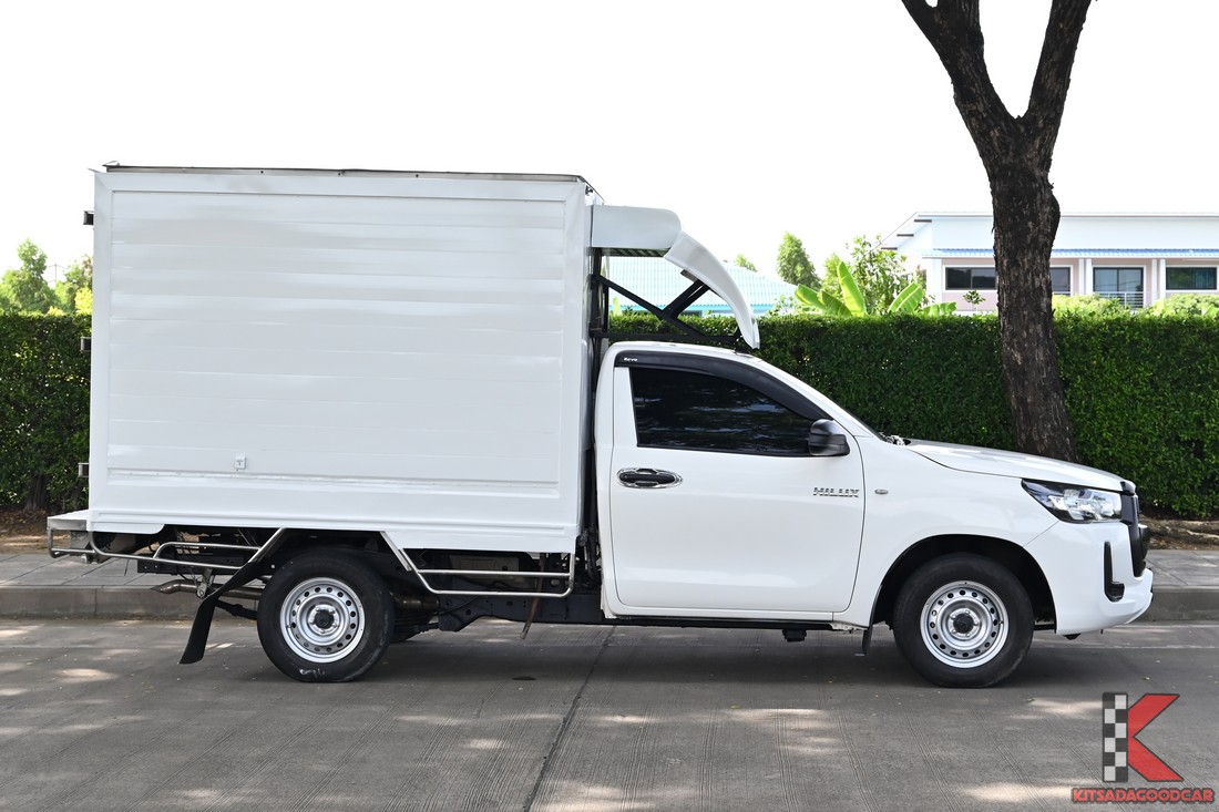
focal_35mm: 58
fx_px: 1964
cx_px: 610
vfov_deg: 23.4
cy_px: 406
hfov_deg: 34.5
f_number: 5.6
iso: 400
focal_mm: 39
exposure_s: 1/500
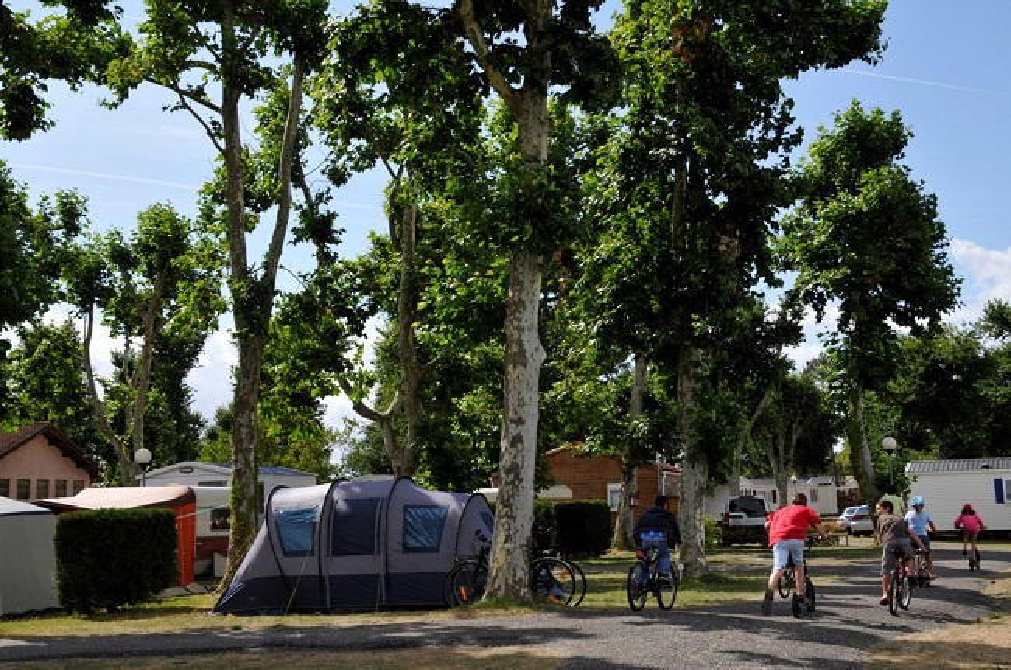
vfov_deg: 28.0
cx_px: 506
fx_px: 1346
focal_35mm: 48
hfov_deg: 41.2
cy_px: 335
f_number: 10
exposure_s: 1/400
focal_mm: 32
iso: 200
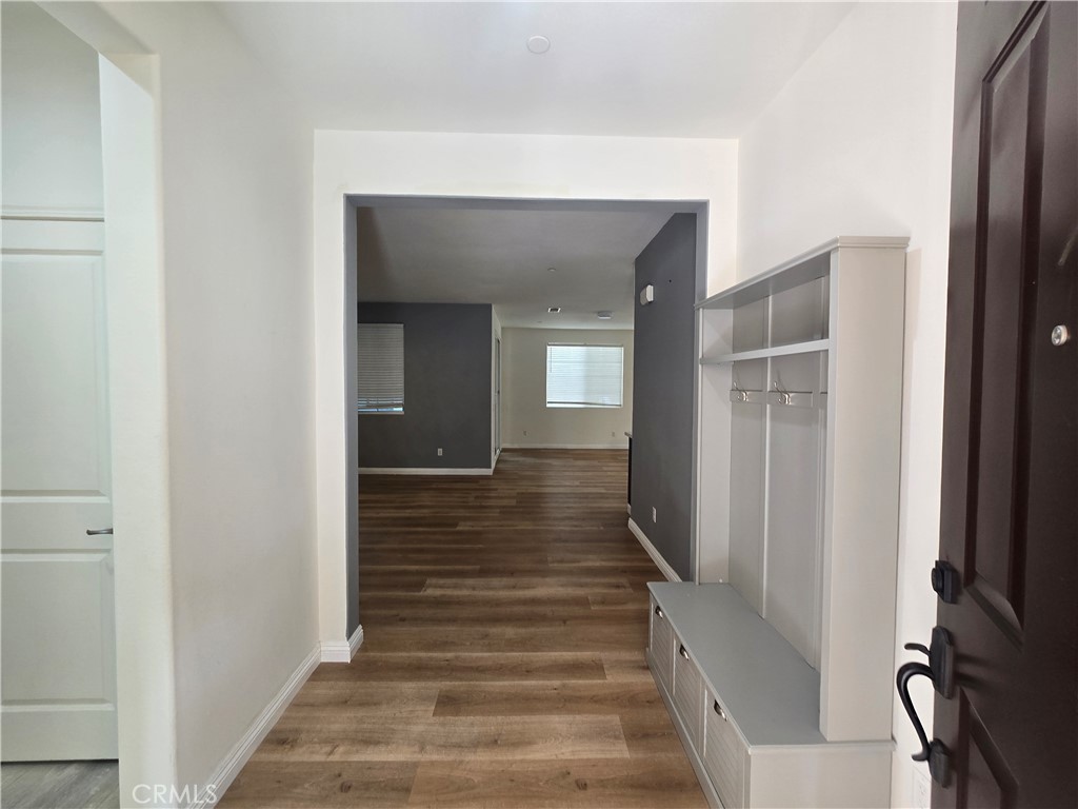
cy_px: 404
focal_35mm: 13
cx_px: 539
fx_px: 405
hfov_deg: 106.2
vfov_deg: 89.9
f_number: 2.2
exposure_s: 1/60
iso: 100
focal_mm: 2.2
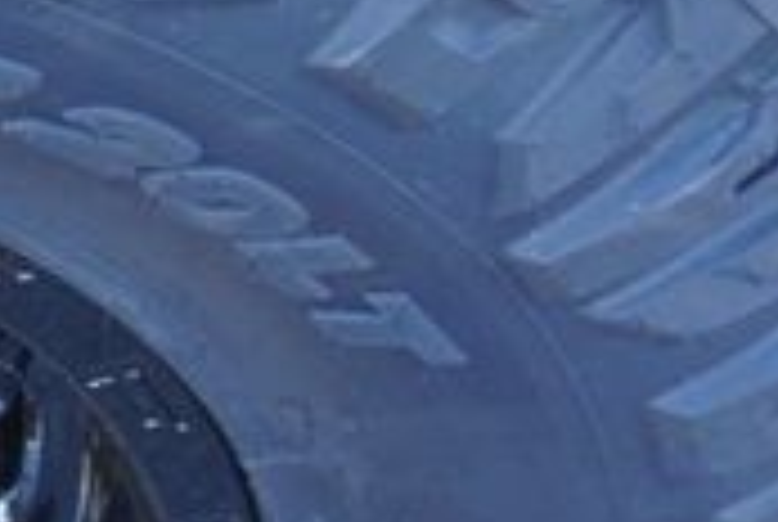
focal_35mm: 142
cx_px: -872
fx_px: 3074
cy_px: -9
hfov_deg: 12.4
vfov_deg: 9.6
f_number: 4
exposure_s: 1/60
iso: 320
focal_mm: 16
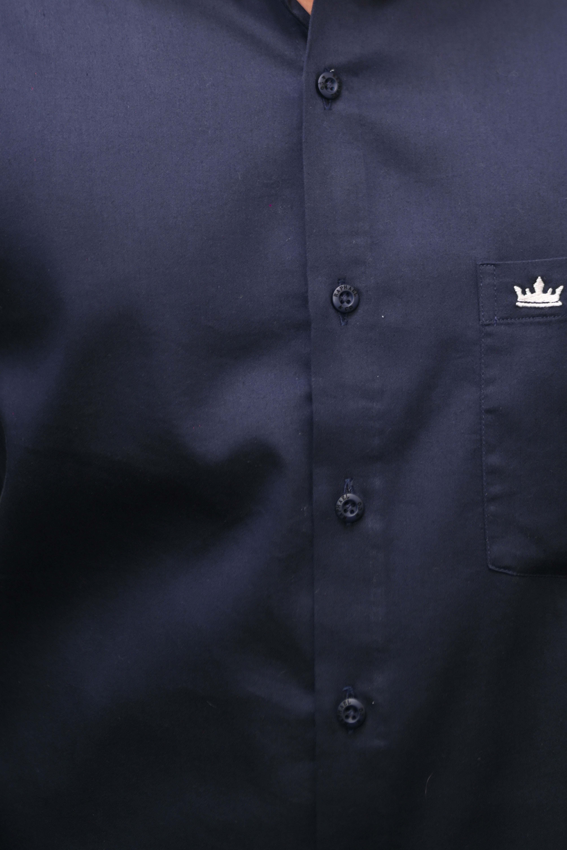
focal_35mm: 50
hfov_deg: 27.0
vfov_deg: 39.6
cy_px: 425
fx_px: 1180
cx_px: 284
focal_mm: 50
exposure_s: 1/200
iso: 160
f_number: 2
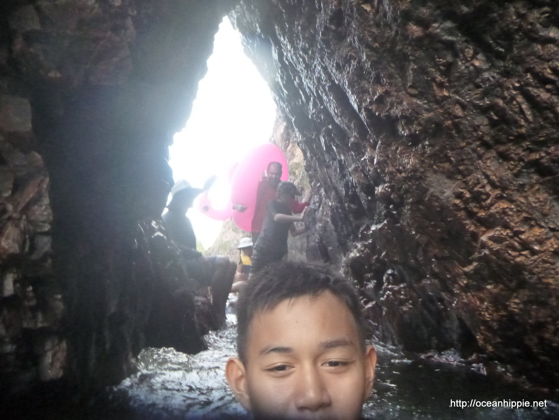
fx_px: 404
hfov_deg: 69.4
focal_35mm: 25
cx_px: 280
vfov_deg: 54.9
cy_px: 210
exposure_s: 1/160
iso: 1250
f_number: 3.9
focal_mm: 4.5
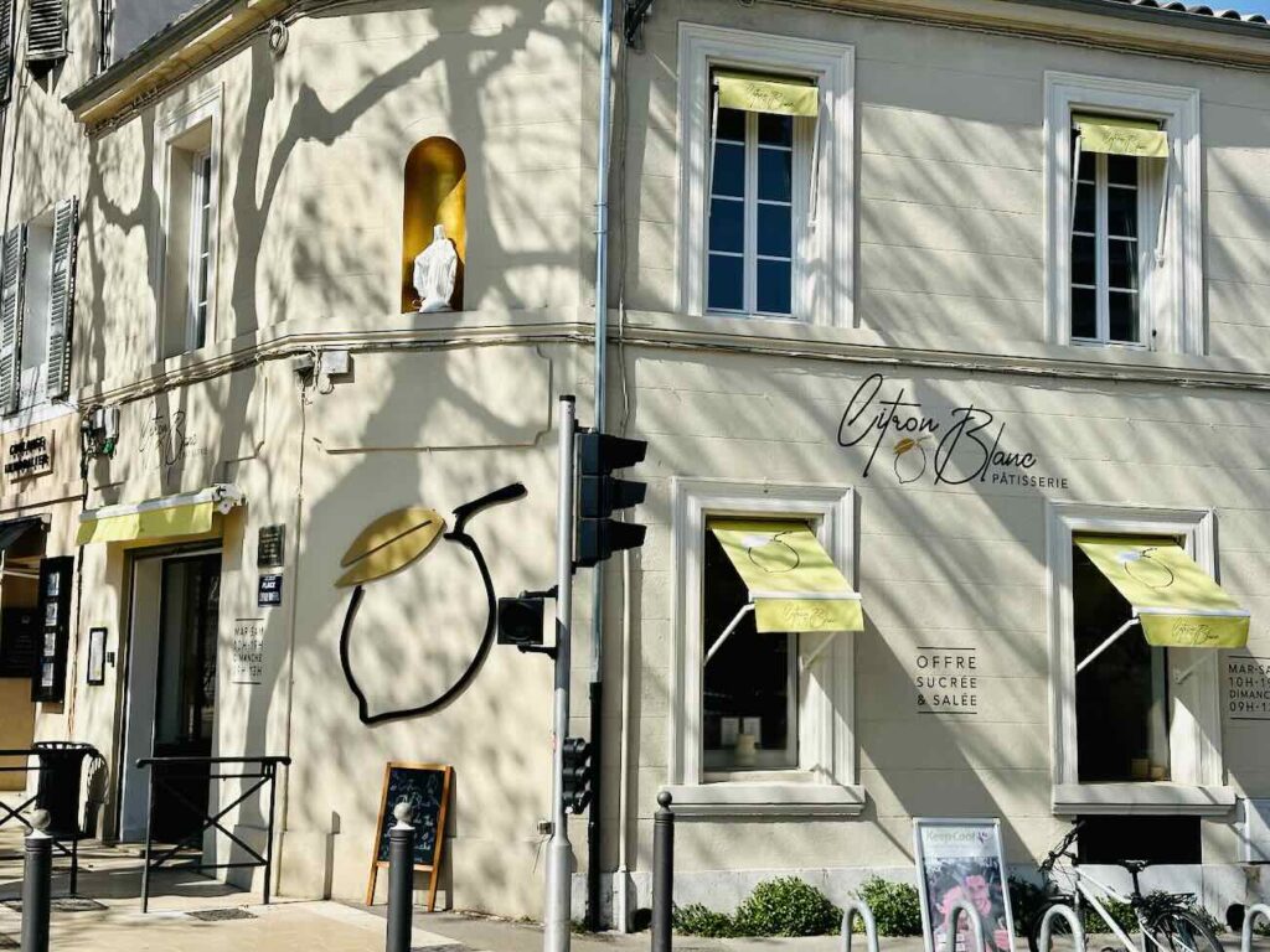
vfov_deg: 30.3
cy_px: 476
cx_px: 635
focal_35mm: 48
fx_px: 1761
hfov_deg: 39.7
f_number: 1.78
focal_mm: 6.86
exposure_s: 1/4566
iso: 64
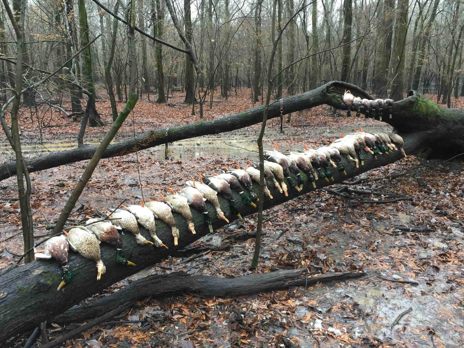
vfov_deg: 48.2
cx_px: 232
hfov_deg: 61.7
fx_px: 389
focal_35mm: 29
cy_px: 174
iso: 32
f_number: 2.2
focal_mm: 4.15
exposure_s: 1/15
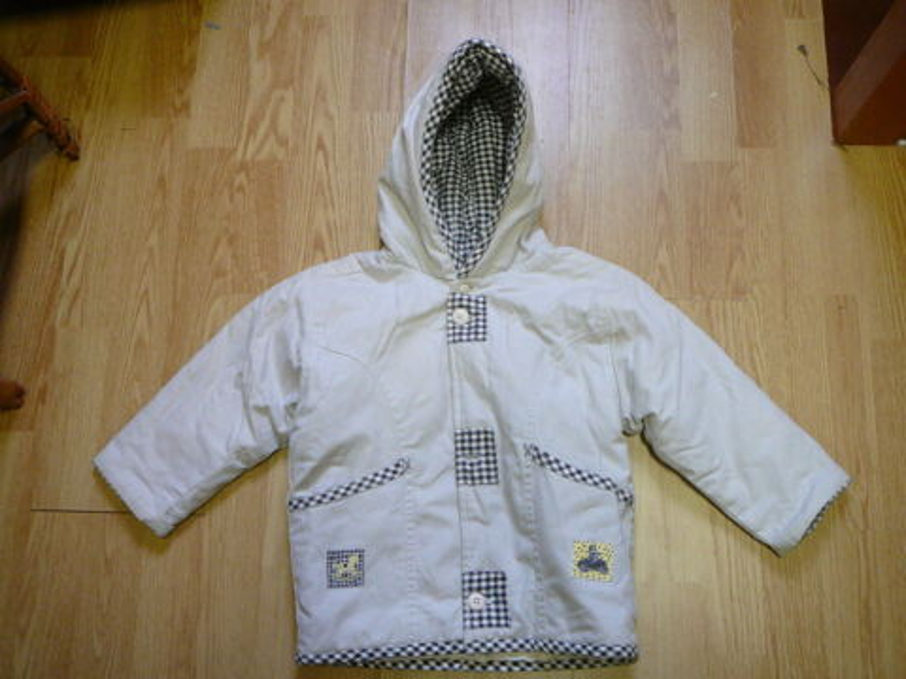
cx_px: 453
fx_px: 916
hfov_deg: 52.6
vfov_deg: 40.7
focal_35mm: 35
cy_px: 340
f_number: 2.8
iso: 200
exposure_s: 1/10
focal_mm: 5.2
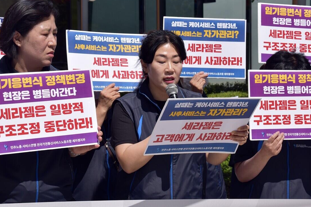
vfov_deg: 14.0
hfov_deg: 20.8
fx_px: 846
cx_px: 171
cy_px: 90
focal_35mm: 98
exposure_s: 1/500
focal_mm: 56
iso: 200
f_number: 11
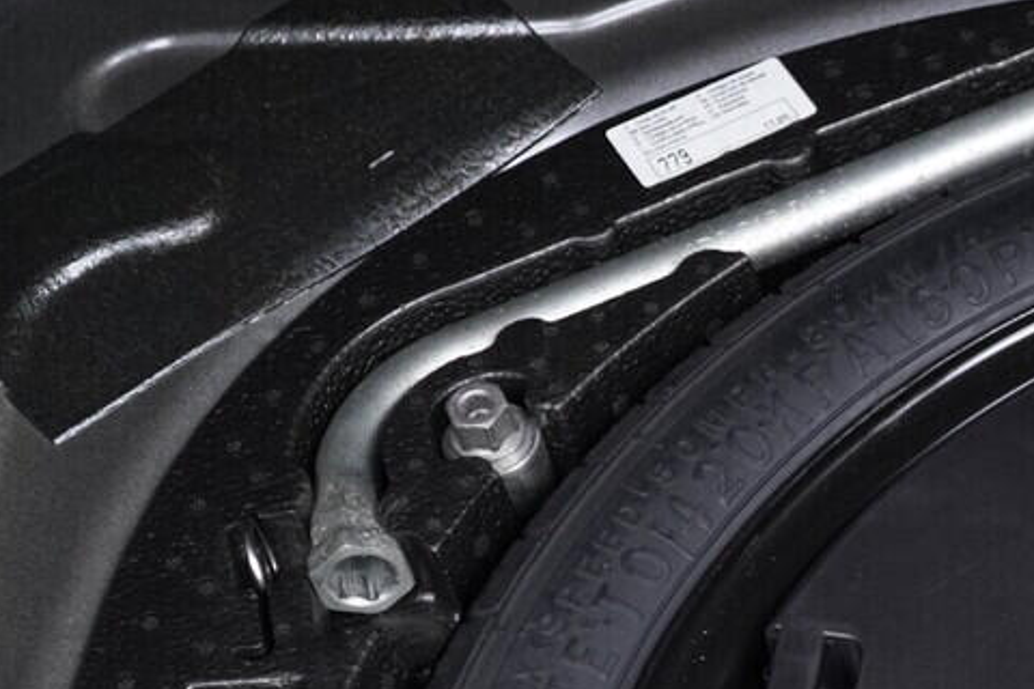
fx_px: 3102
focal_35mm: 108
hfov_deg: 17.4
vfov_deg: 12.1
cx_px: 1465
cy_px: 1027
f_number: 2.8
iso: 1000
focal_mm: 24
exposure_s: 1/40
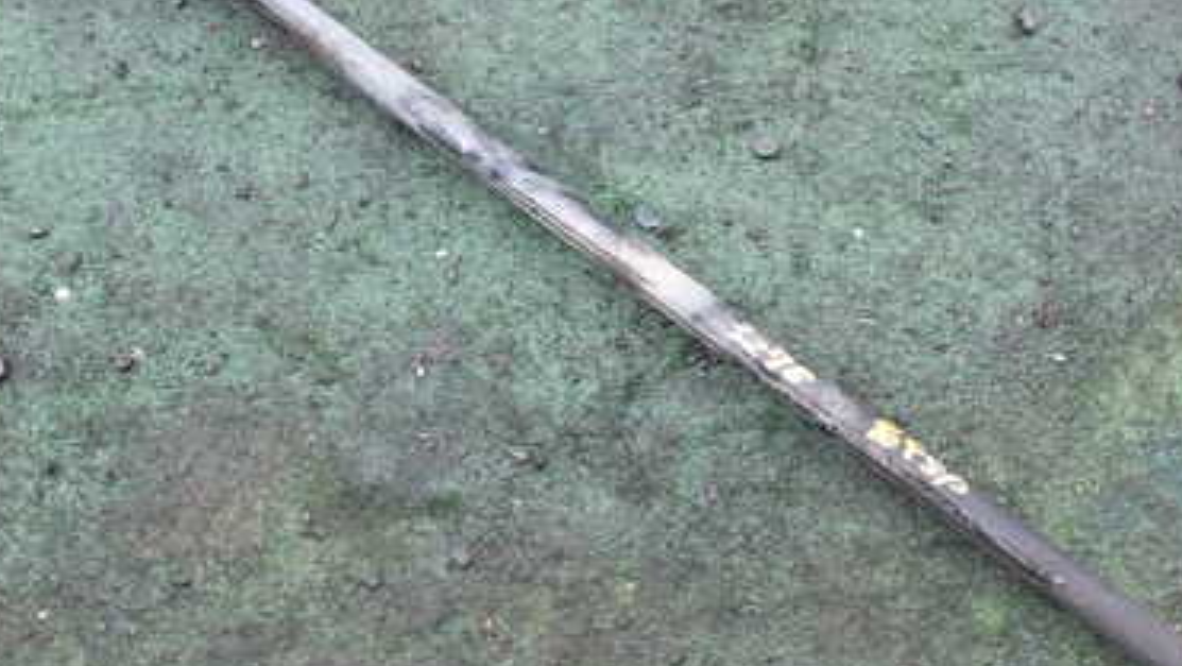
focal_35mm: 44
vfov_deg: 27.1
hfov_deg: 45.1
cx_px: 857
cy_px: 408
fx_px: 1380
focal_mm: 4.5
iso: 100
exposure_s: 1/100
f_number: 2.8
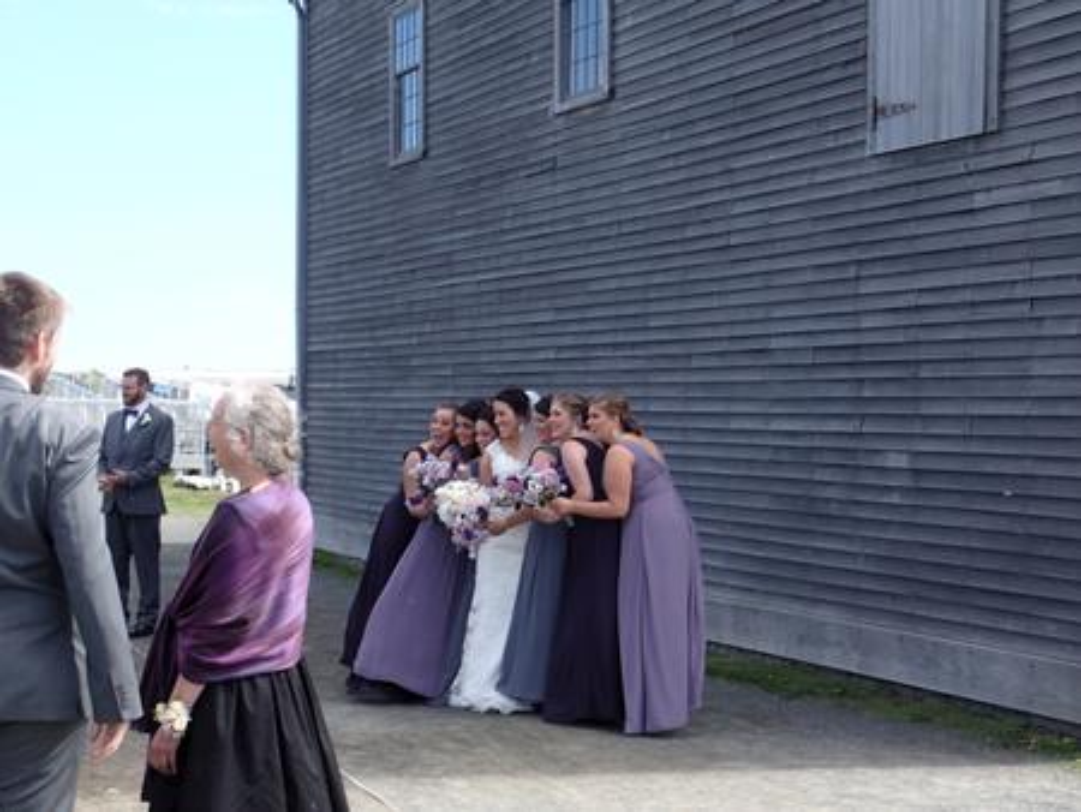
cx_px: 540
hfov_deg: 33.8
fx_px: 1781
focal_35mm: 57
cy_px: 406
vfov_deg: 25.7
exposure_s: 1/200
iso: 100
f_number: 5
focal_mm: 10.3
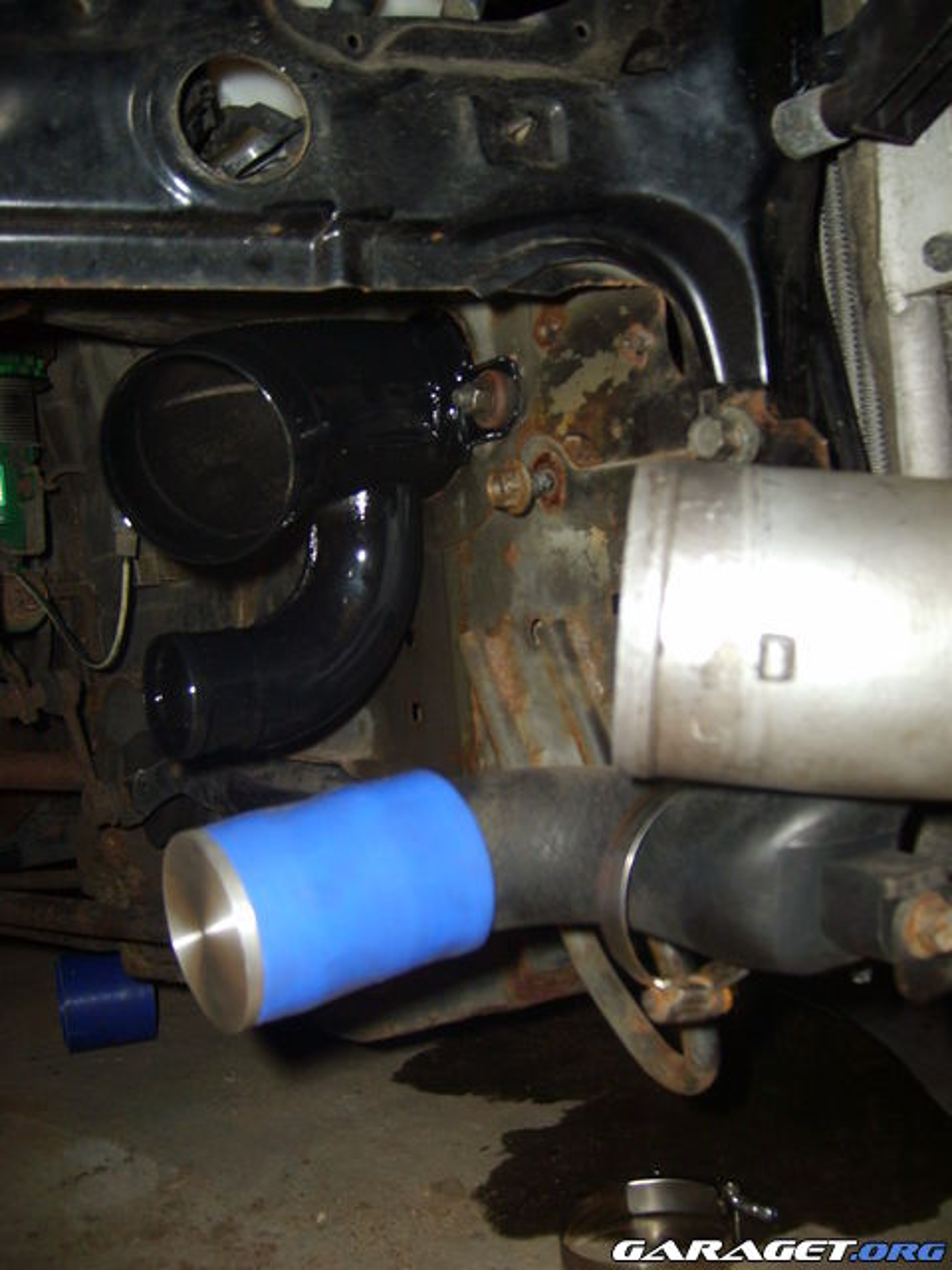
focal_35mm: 35
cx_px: 476
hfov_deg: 40.7
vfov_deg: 52.6
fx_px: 1283
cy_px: 635
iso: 100
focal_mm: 5.8
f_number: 2.8
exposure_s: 1/45
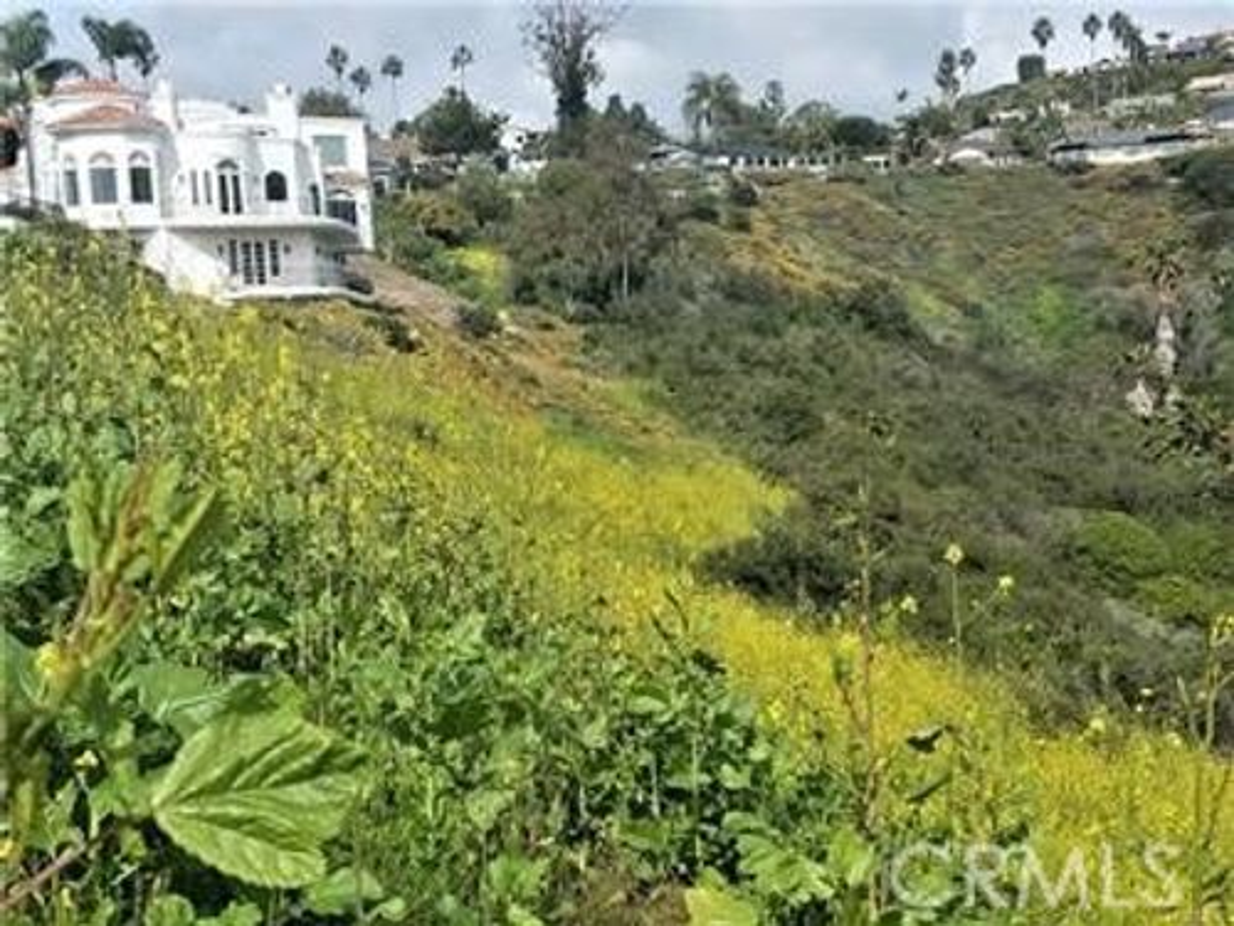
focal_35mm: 26
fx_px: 927
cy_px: 463
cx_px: 617
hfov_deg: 67.3
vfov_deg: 53.1
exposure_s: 1/2848
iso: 50
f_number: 1.7
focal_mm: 4.2
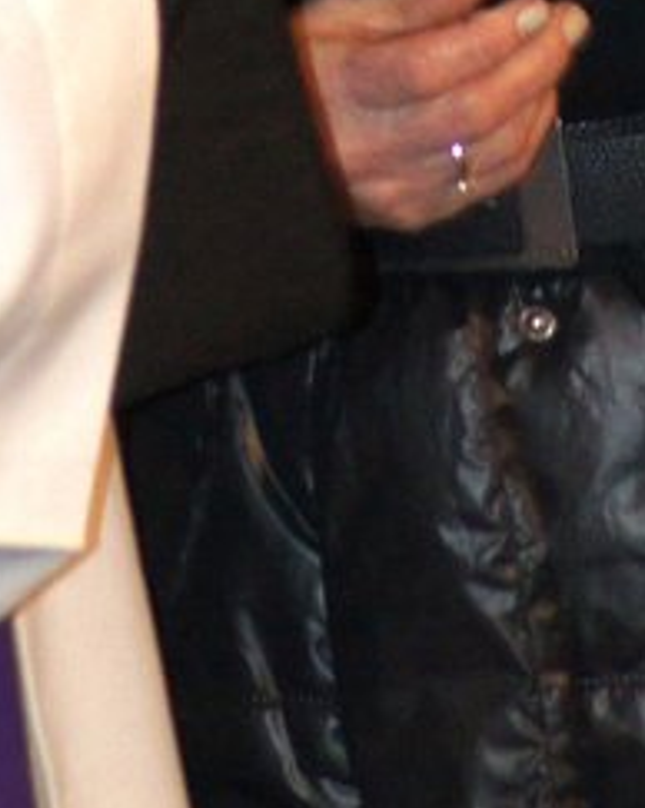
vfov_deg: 2.1
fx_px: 22243
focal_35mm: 931
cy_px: -396
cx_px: 126
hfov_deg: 1.7
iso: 800
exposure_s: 1/125
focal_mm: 140
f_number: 4.5
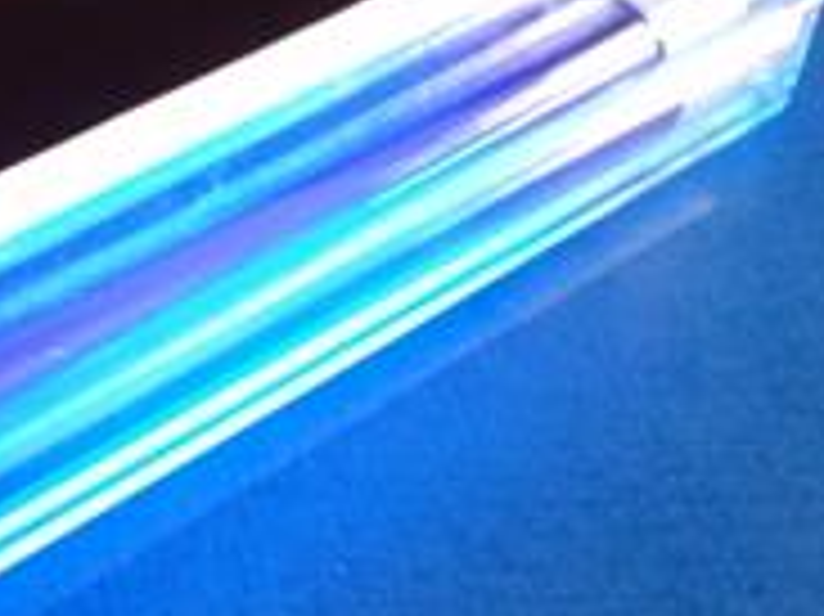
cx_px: -81
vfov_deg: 16.8
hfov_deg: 21.2
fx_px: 2093
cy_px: 265
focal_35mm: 88
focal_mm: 6.53
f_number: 4.1
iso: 100
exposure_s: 1/2
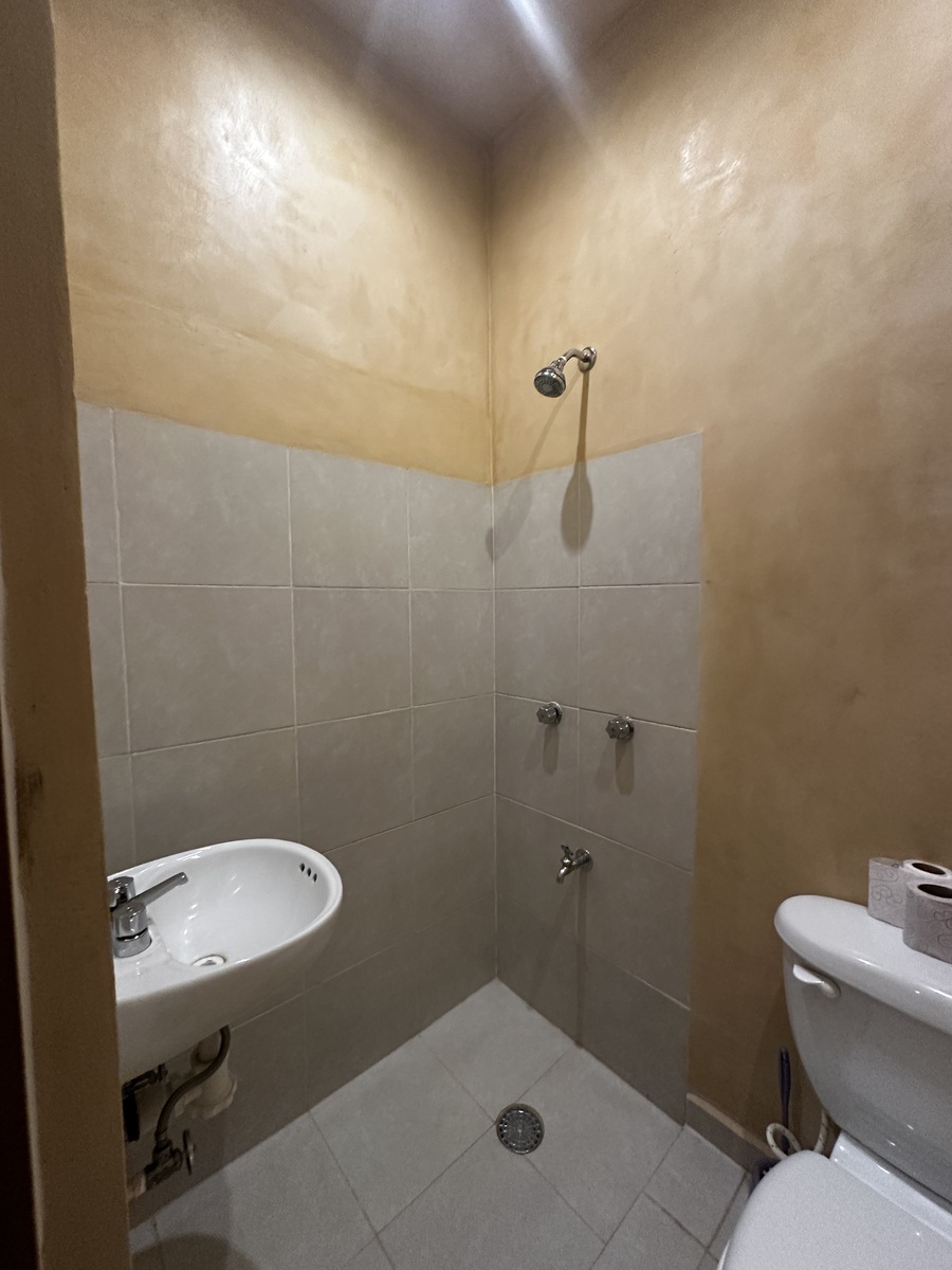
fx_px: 513
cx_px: 476
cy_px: 635
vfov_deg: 102.1
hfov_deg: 85.7
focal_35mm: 14
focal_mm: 2.22
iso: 320
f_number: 2.2
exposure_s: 1/60
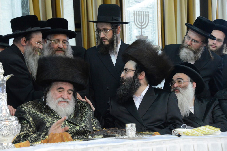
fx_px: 668
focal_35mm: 106
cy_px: 76
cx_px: 113
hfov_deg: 19.3
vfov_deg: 12.9
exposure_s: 1/60
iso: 5000
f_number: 5.3
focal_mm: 105
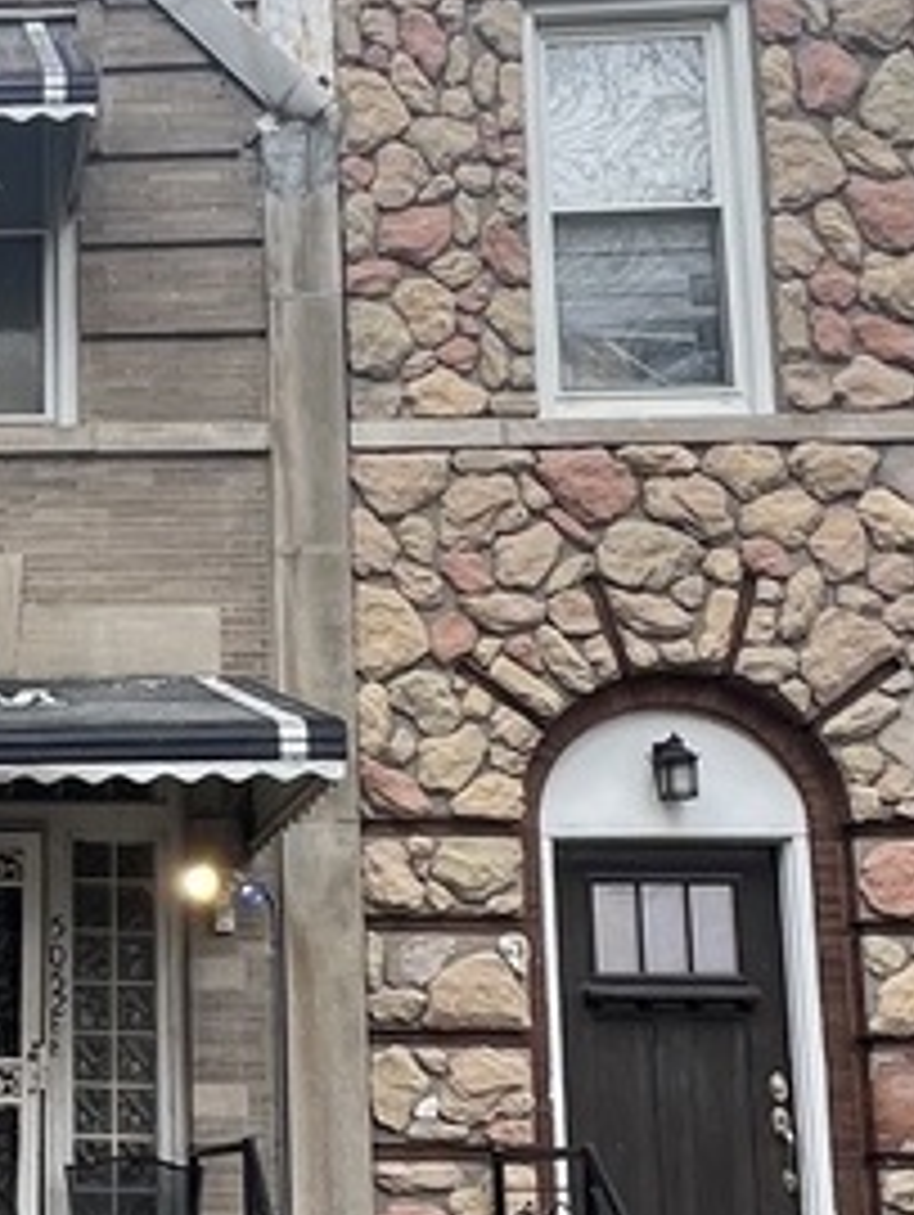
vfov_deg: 36.1
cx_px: -324
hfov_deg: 24.1
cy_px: 873
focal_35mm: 52
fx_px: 1828
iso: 32
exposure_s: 1/245
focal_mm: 1.57
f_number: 1.8
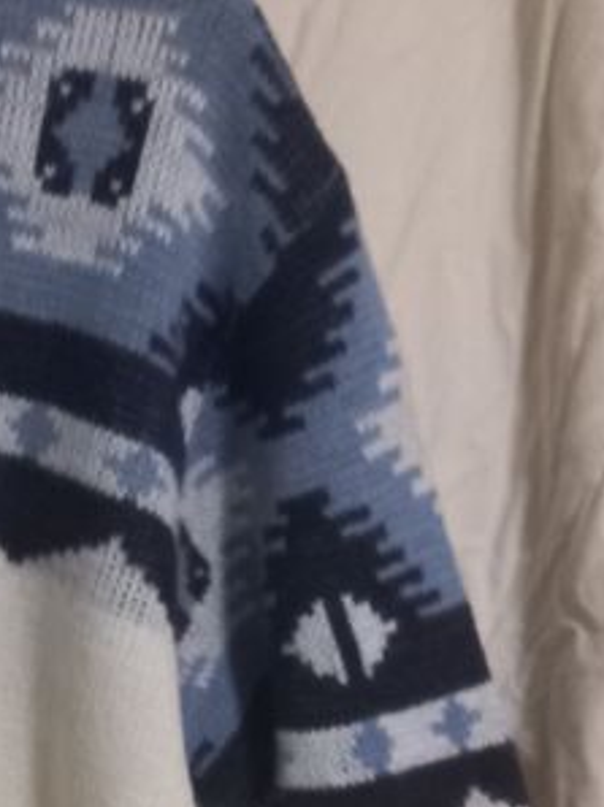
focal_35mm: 84
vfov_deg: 21.9
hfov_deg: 16.1
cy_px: 915
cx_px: -298
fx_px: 1957
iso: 640
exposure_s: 1/20
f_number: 2
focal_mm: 4.6
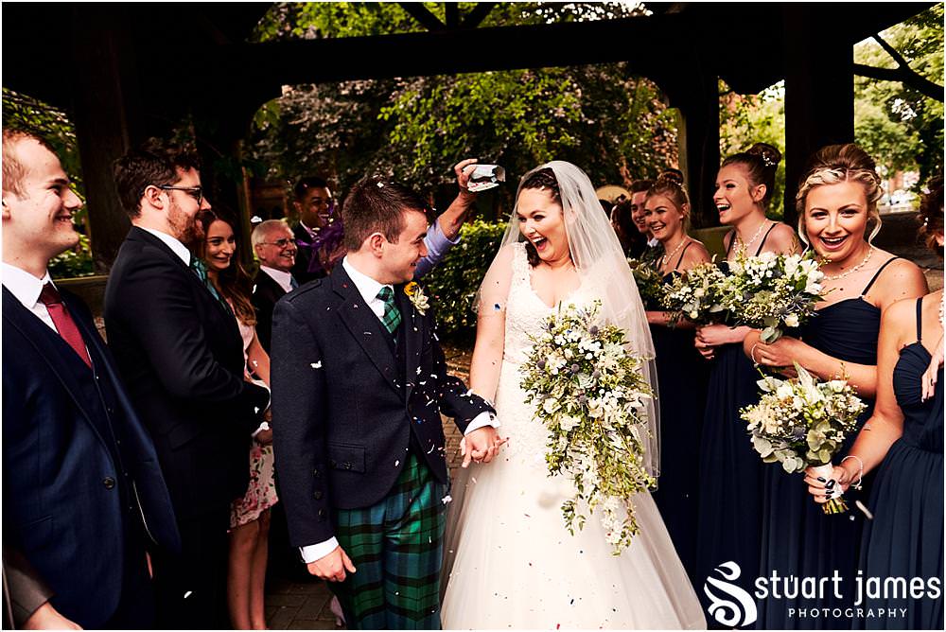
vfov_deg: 53.2
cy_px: 316
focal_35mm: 24
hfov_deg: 73.7
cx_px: 473
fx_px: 631
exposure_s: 1/500
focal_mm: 16
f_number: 2.5
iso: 400
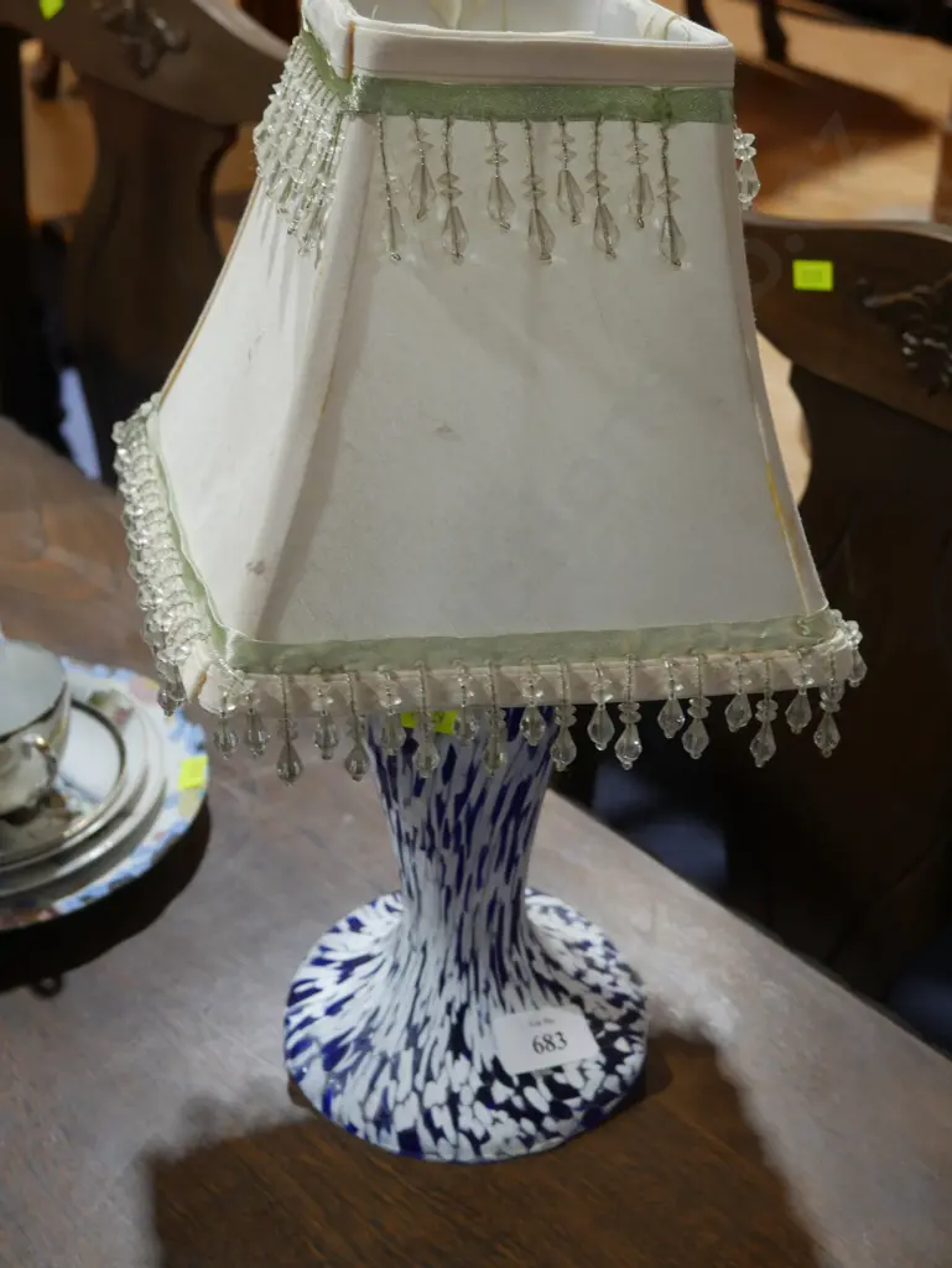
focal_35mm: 50
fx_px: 1832
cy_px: 634
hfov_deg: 29.1
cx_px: 476
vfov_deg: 38.2
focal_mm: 25
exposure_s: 1/60
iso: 640
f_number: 5.3
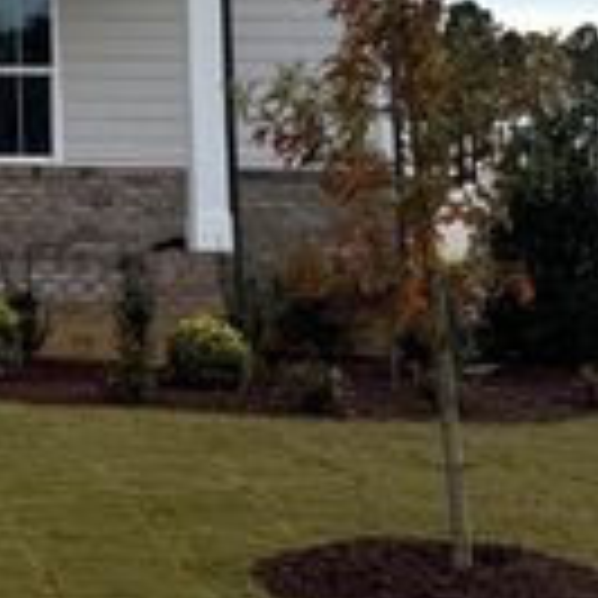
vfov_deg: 13.5
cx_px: -427
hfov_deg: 12.8
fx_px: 2463
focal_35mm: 126
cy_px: -101
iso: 80
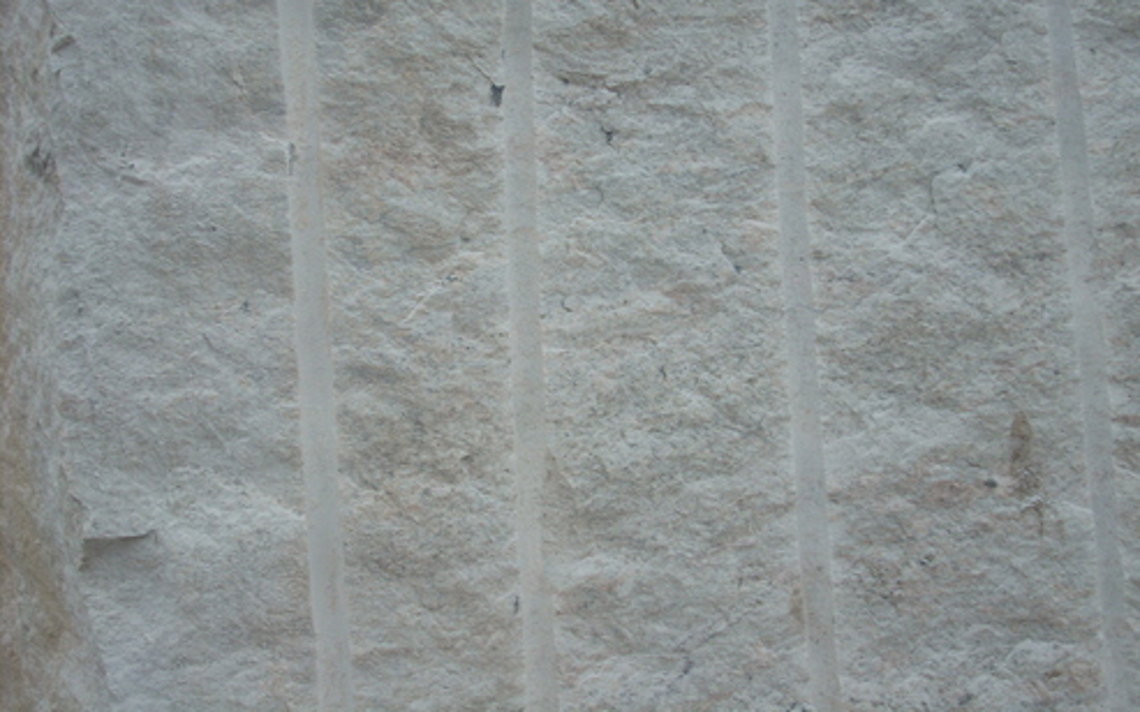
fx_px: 1802
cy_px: 288
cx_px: 576
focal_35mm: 58
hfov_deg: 35.1
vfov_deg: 22.3
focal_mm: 9
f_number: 6.9
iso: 64
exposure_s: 1/201
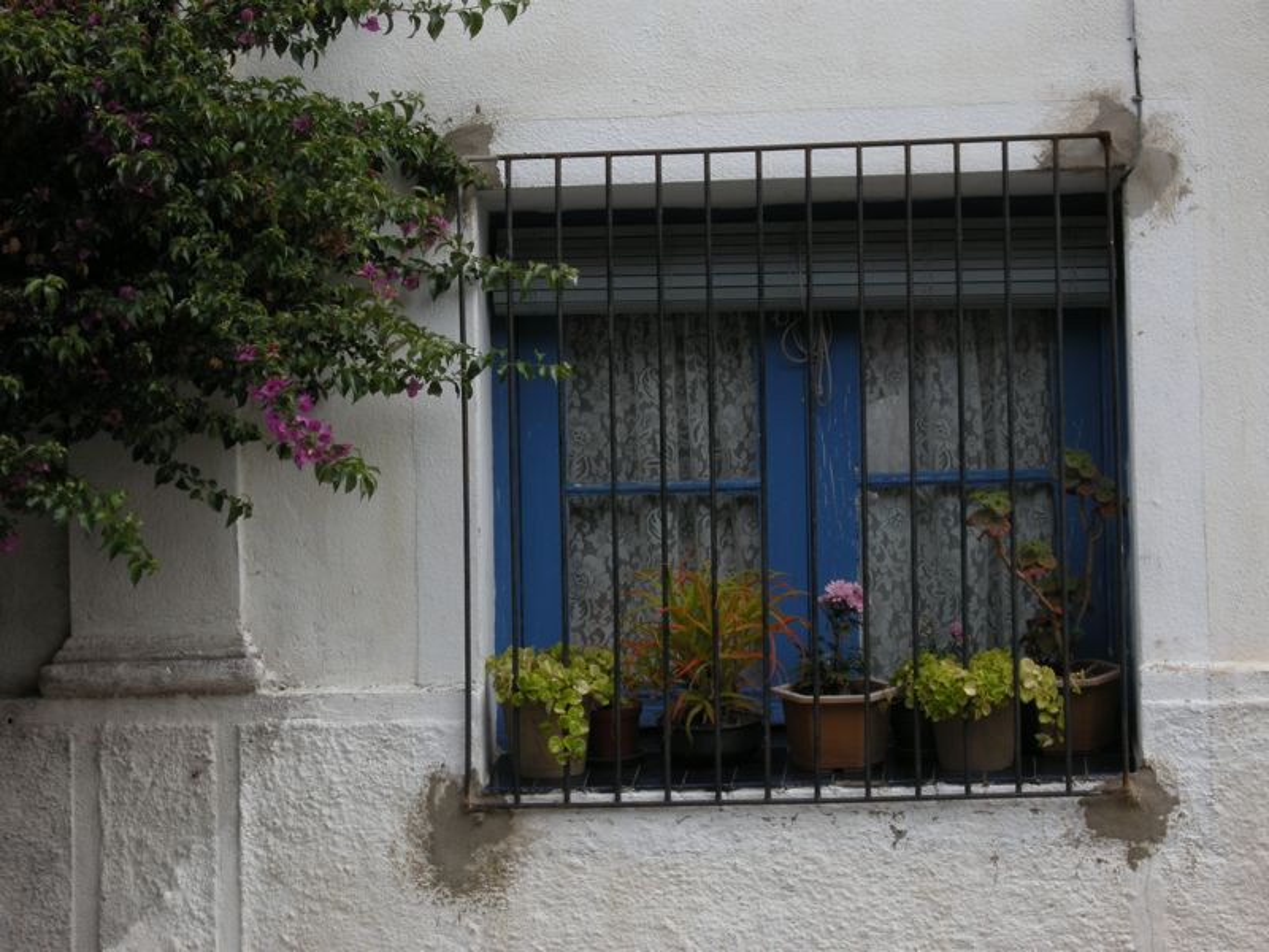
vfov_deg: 12.9
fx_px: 4216
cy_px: 476
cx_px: 634
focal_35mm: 115
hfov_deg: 17.1
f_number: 5.6
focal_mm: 24.5
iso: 64
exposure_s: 1/250
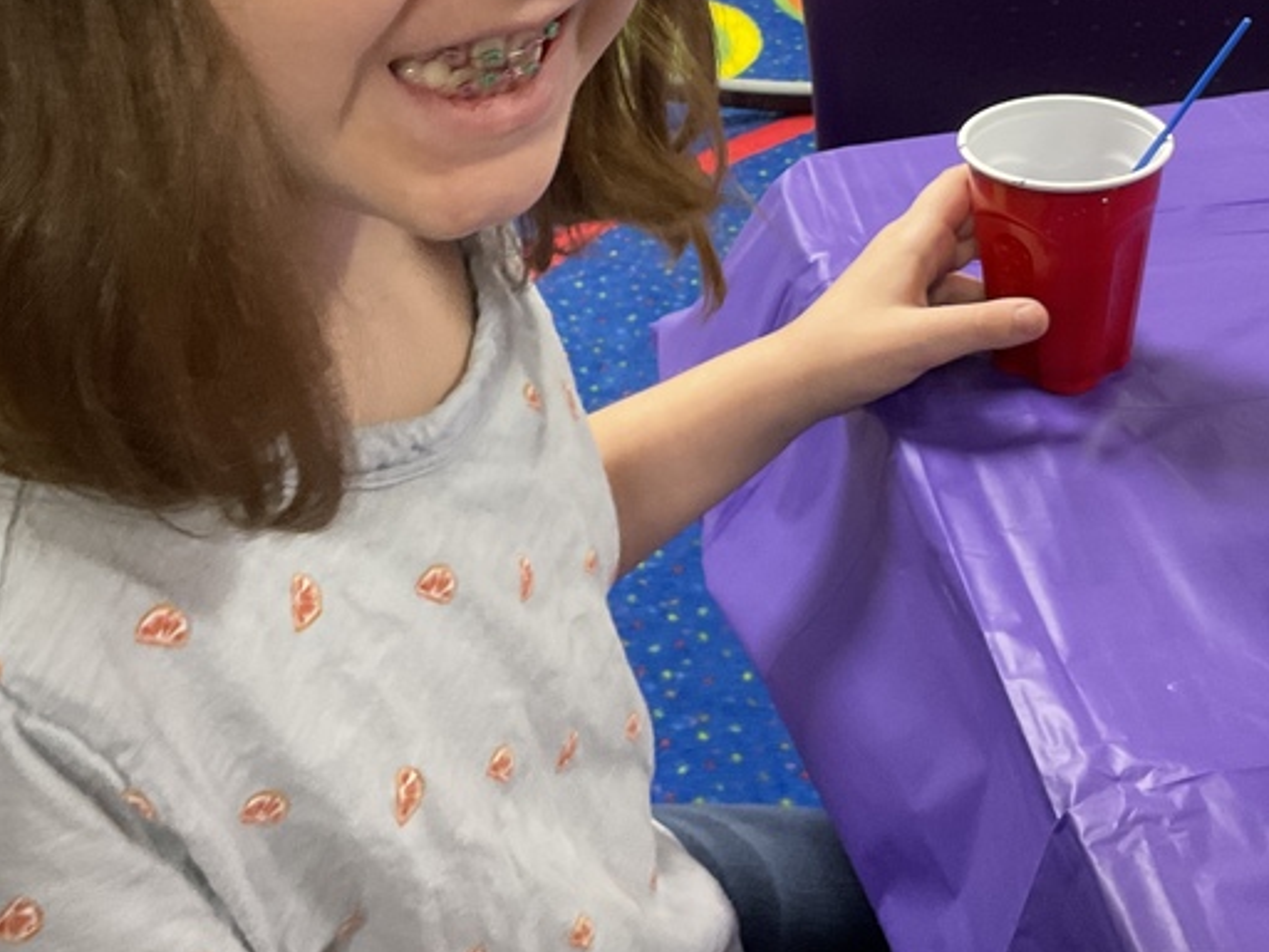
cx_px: 729
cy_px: 164
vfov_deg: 24.7
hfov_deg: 33.2
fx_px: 2126
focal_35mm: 58
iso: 320
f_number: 1.8
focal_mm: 3
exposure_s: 1/30
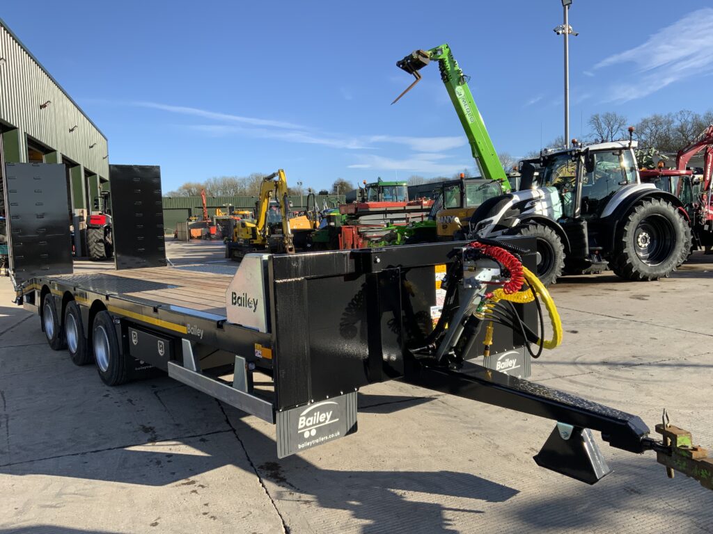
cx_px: 356
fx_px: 597
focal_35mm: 29
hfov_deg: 61.7
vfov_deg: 48.2
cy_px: 267
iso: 16
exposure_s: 1/1221
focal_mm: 3
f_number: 1.8
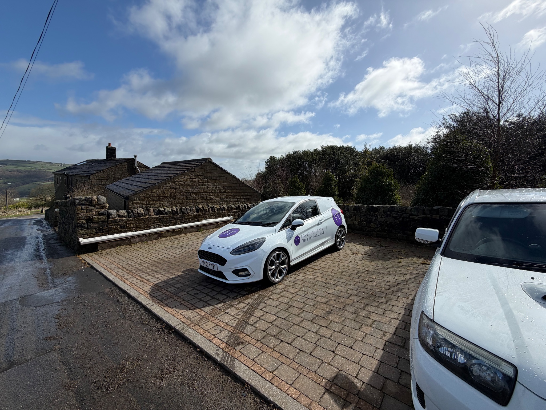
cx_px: 273
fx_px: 221
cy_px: 205
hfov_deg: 102.1
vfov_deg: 85.7
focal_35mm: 14
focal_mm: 2.22
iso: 20
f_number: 2.2
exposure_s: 1/1285
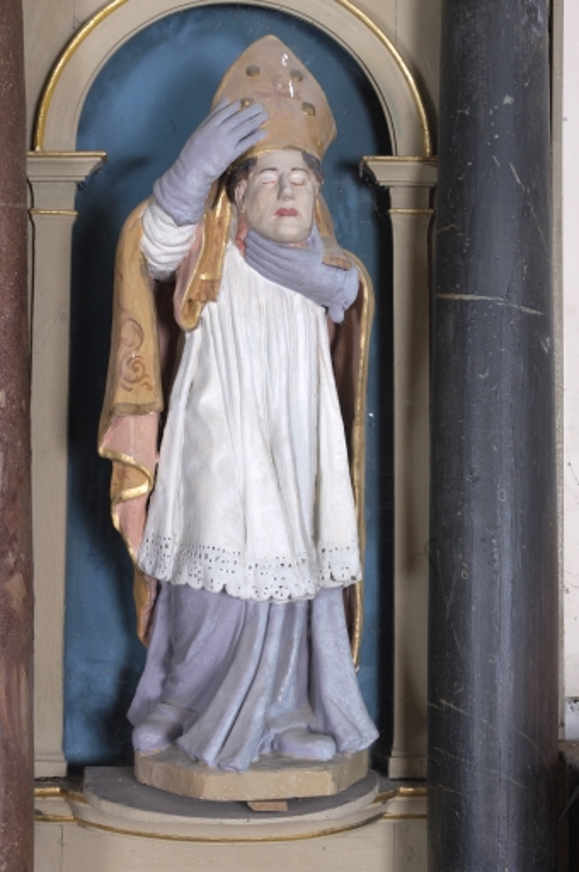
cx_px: 290
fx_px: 1524
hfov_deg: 21.5
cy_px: 436
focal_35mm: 63
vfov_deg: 31.9
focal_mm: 42
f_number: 13
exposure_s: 1/30
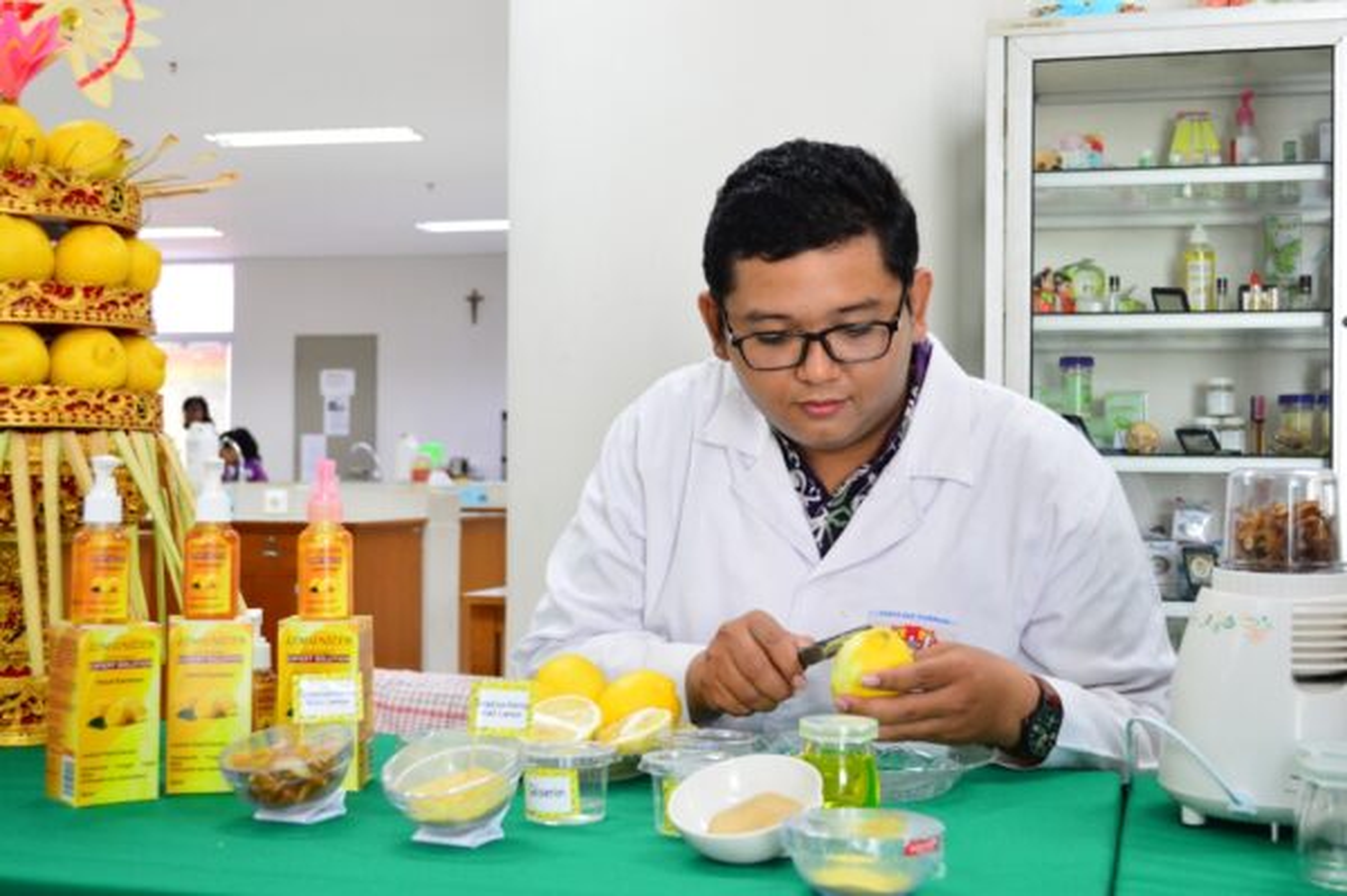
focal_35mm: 48
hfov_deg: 41.1
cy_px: 448
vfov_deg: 28.0
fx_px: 1794
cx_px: 674
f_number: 4.8
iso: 1600
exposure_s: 1/80
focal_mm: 32
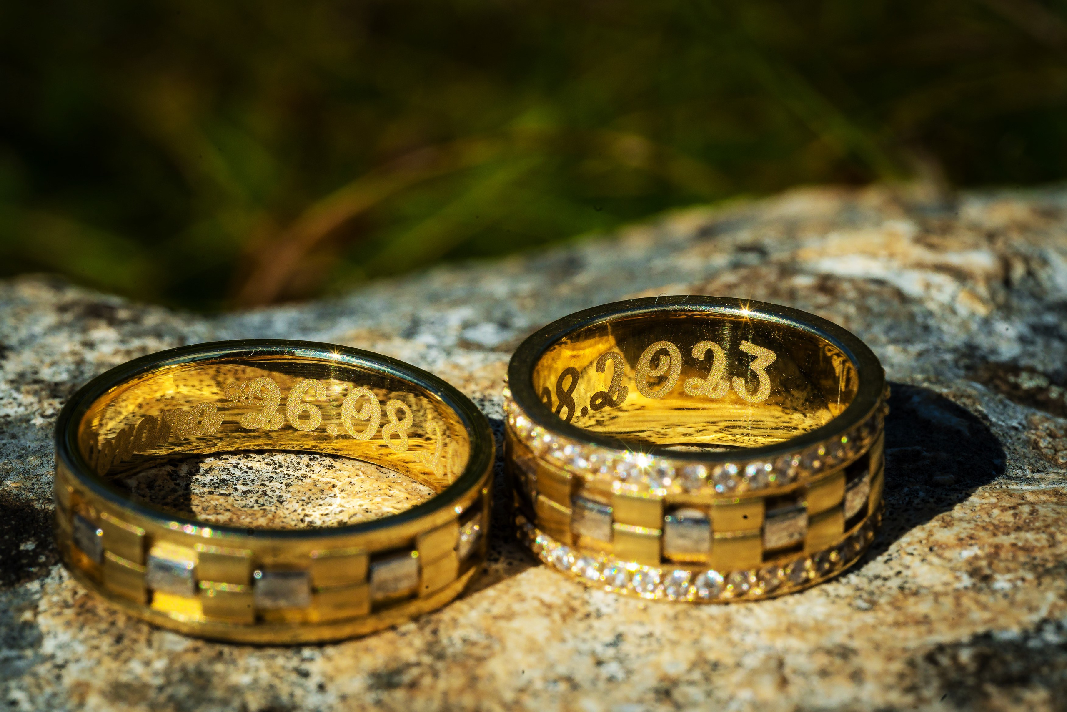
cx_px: 534
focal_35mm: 105
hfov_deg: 19.5
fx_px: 3112
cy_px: 356
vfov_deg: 13.0
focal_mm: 105
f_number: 16
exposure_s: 1/400
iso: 200
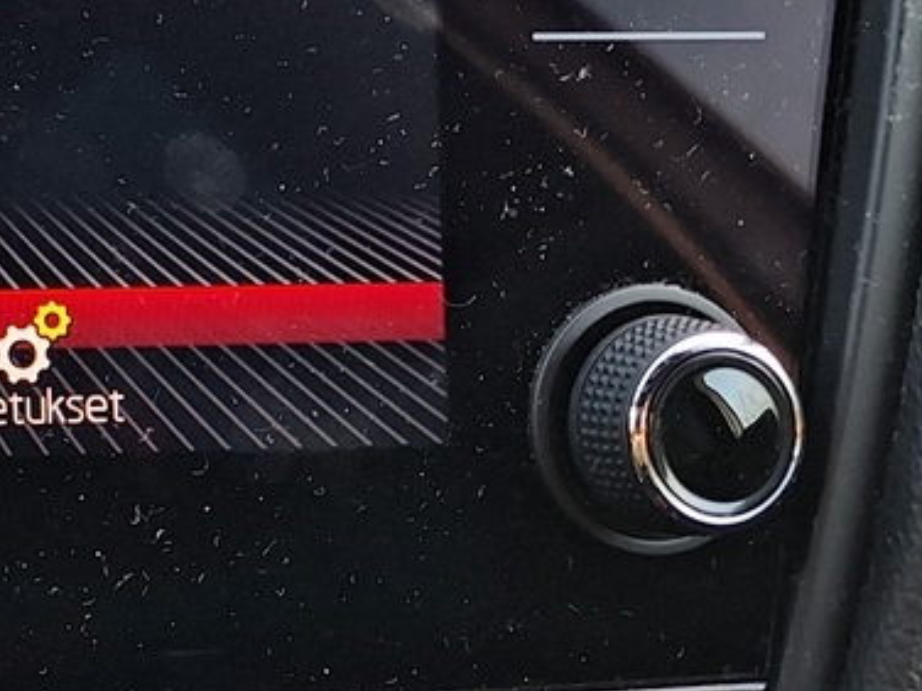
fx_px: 2344
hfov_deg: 18.5
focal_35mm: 88
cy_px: -74
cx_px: -628
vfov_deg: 16.3
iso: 50
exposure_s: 1/60
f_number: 1.8
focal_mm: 5.54
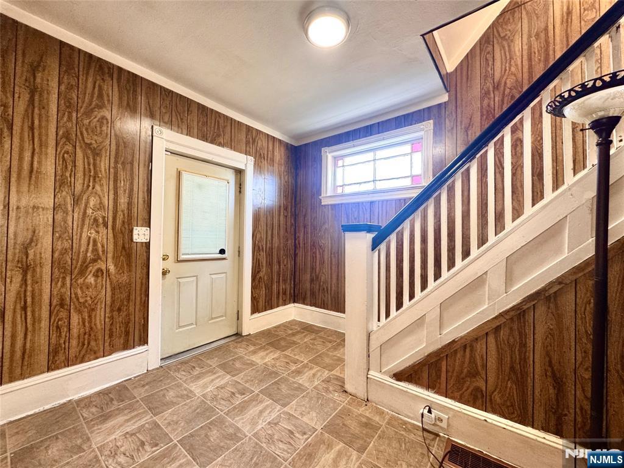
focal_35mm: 14
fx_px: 252
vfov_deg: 85.7
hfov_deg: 102.1
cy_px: 234
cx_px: 312
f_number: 2.2
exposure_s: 1/60
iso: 200
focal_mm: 2.22
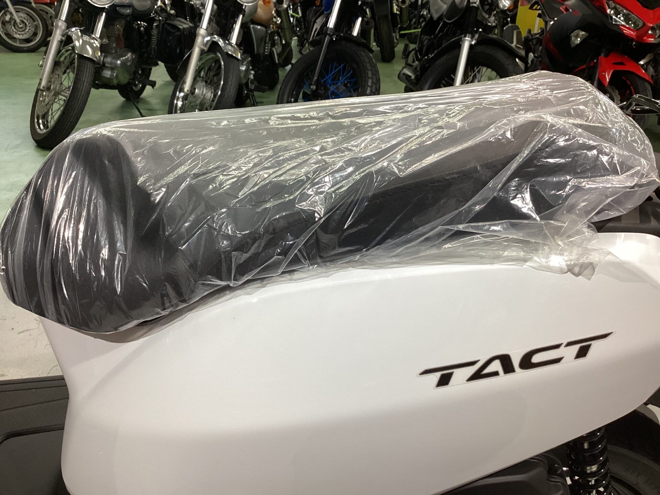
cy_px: 248
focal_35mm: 31
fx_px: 591
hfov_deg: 58.4
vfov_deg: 45.4
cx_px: 330
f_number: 2.4
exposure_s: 1/60
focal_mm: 3.3
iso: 160
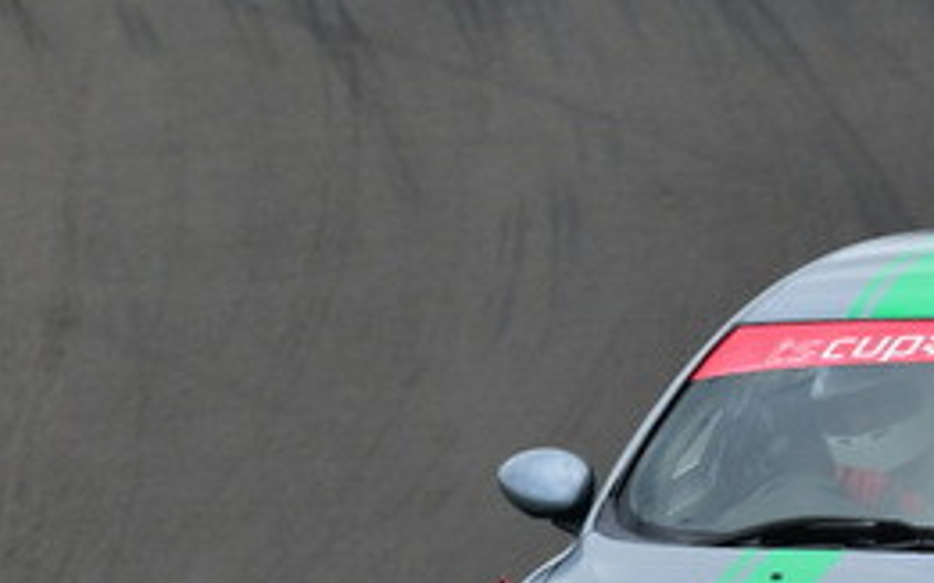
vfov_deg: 0.6
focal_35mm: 2340
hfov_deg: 0.9
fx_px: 59551
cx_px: 798
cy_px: 268
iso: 400
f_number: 10
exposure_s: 1/640
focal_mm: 500
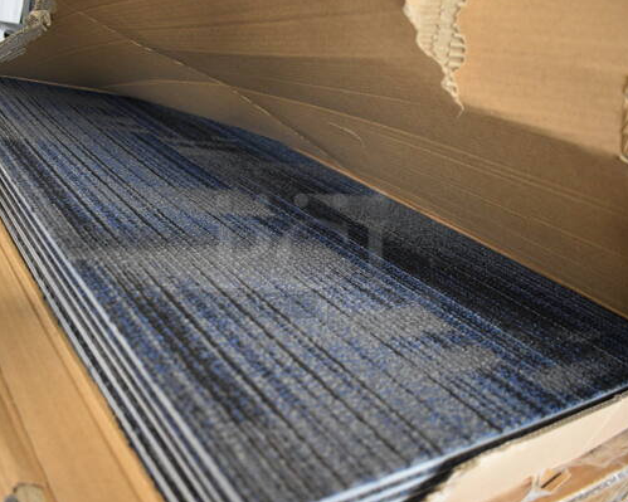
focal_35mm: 31
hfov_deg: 57.2
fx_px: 576
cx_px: 301
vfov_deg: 47.1
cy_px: 252
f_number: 3.5
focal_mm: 18
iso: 2000
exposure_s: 1/125
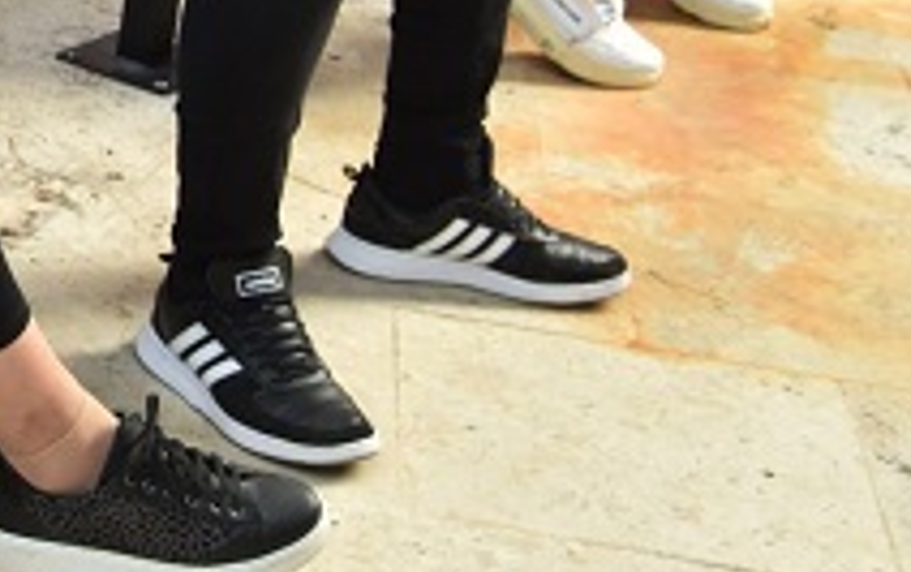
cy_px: -178
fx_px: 3156
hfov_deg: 14.5
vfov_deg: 10.1
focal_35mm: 127
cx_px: -698
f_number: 9
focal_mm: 35
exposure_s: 1/320
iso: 2000
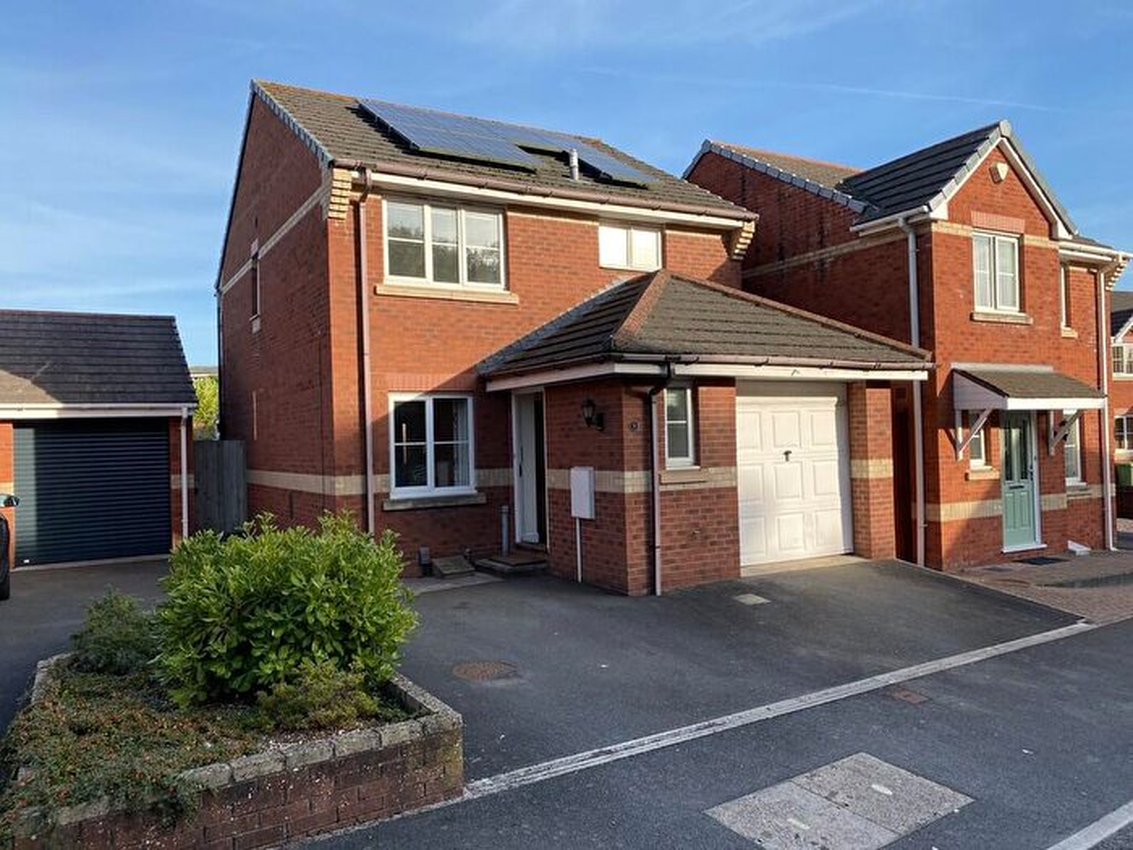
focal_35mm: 26
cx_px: 566
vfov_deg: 53.1
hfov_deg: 67.3
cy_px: 425
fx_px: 851
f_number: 1.8
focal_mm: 4.25
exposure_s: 1/1193
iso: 32
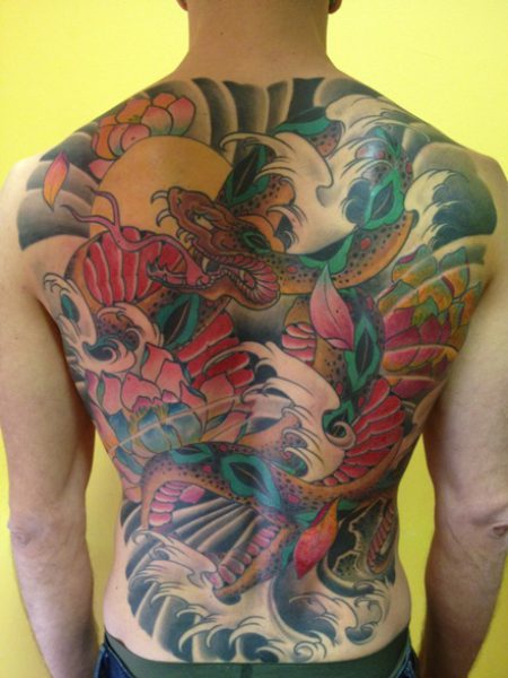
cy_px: 339
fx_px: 685
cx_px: 254
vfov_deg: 52.6
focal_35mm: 35
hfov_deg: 40.7
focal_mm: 4.28
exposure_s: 1/20
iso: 250
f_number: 2.4
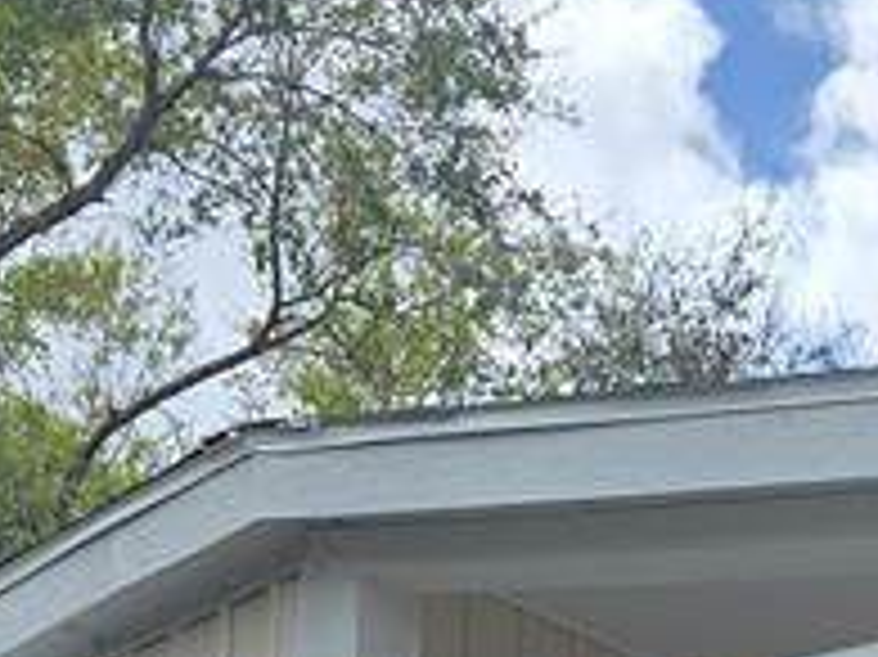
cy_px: 1588
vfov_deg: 10.5
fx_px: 3067
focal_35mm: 121
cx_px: 1171
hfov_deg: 15.4
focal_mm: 6.3
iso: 12
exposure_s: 1/880
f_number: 1.7
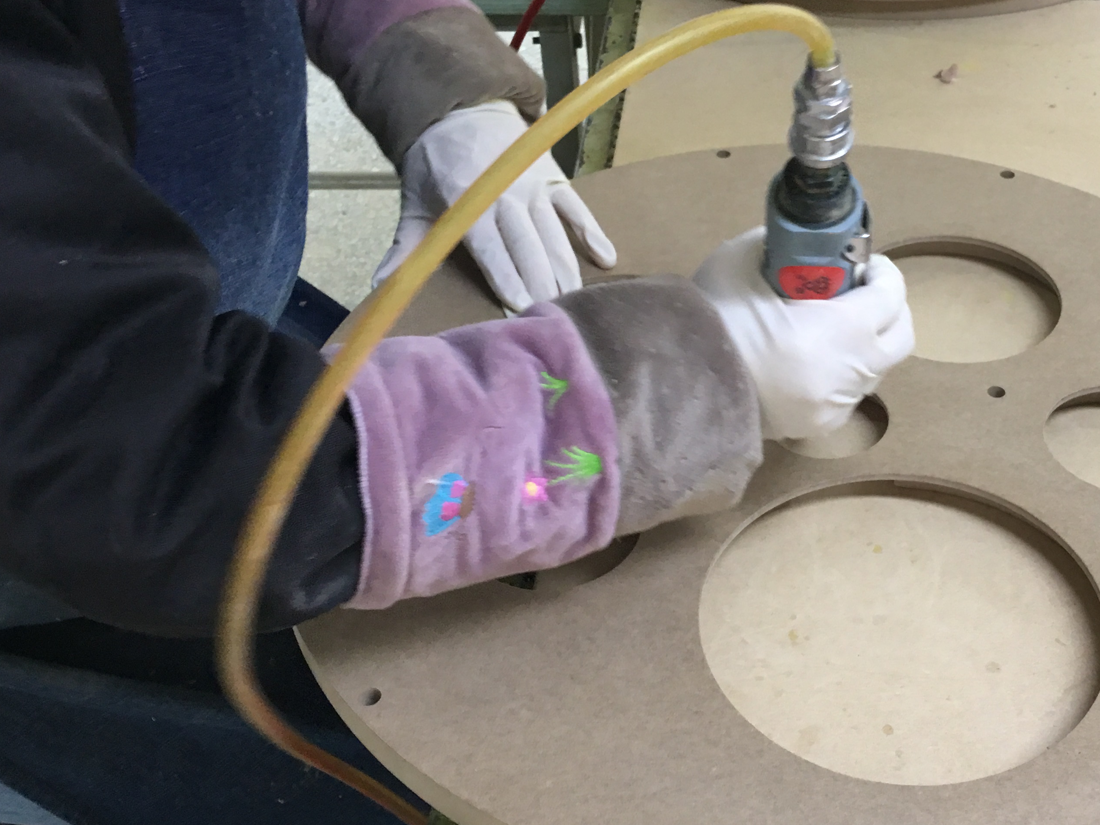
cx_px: 777
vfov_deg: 31.5
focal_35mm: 46
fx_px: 1462
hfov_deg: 40.5
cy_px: 421
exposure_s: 1/15
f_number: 2.2
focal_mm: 4.15
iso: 64
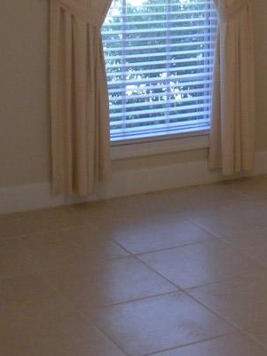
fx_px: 946
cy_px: 48
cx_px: 283
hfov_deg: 15.7
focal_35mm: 92
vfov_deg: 20.9
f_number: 3.5
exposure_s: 1/59.2
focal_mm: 6.3
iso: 227
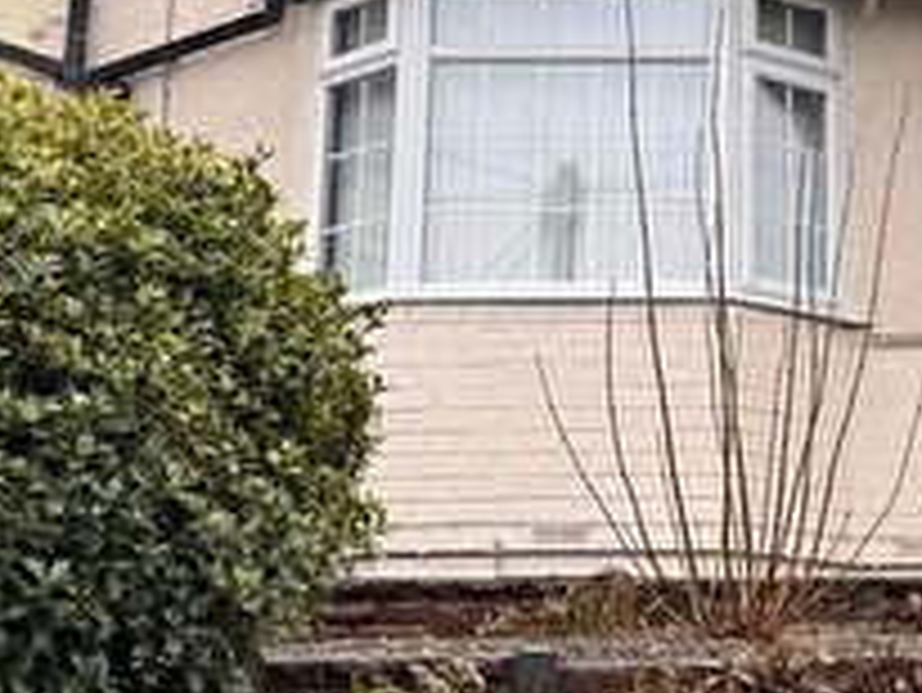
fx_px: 2185
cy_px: 290
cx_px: 846
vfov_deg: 18.0
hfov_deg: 23.2
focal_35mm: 82
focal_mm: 6.76
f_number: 1.78
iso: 80
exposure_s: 1/627
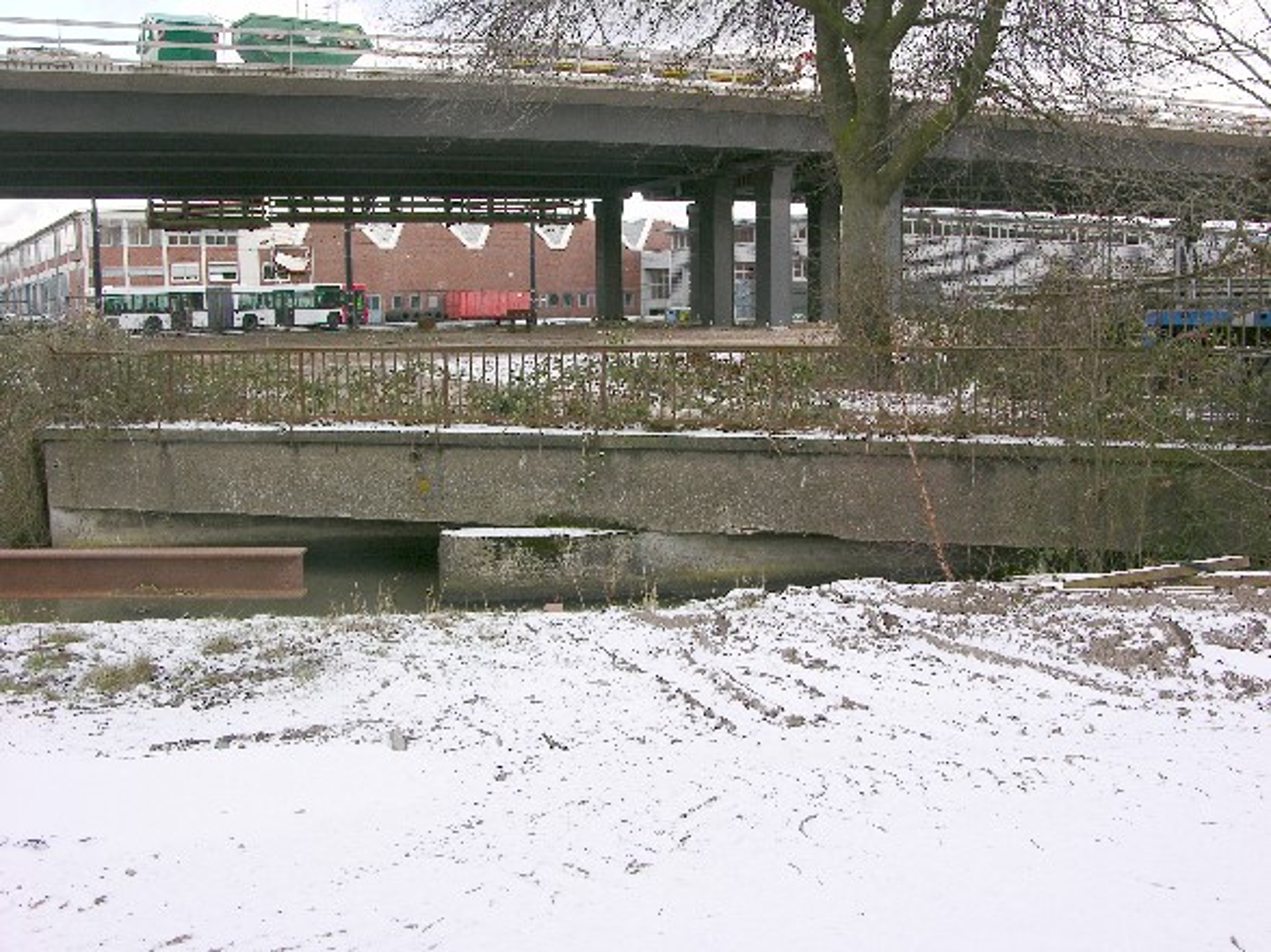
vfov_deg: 40.7
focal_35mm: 35
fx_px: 1285
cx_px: 636
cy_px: 476
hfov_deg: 52.6
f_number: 5.6
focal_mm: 8.9
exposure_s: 1/62.3
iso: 50
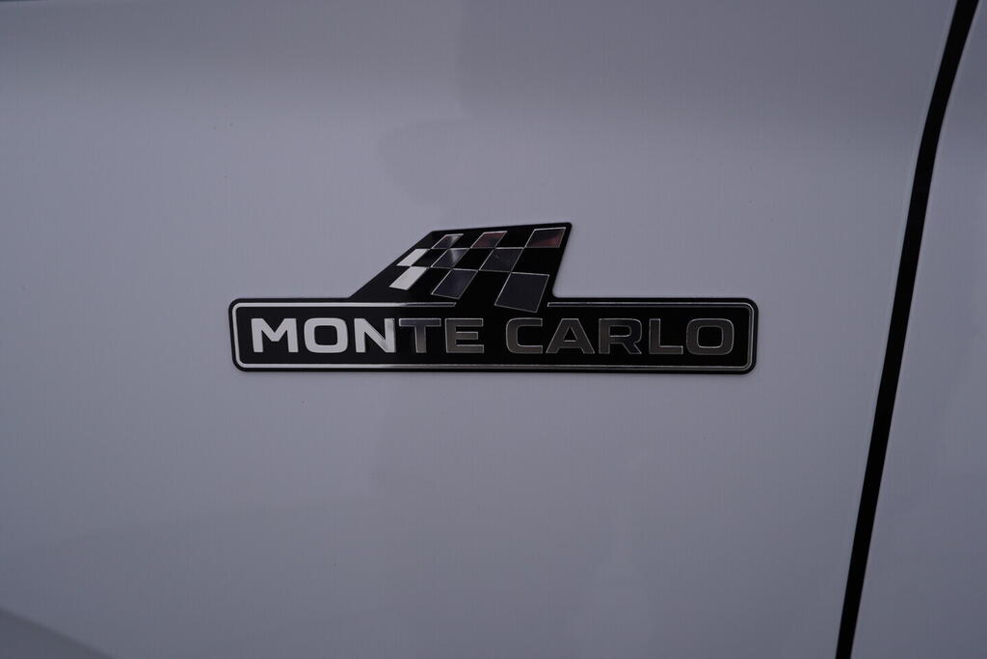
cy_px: 330
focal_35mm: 36
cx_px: 494
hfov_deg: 53.1
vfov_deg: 36.9
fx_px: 987
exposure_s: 1/125
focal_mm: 24
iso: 125
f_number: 5
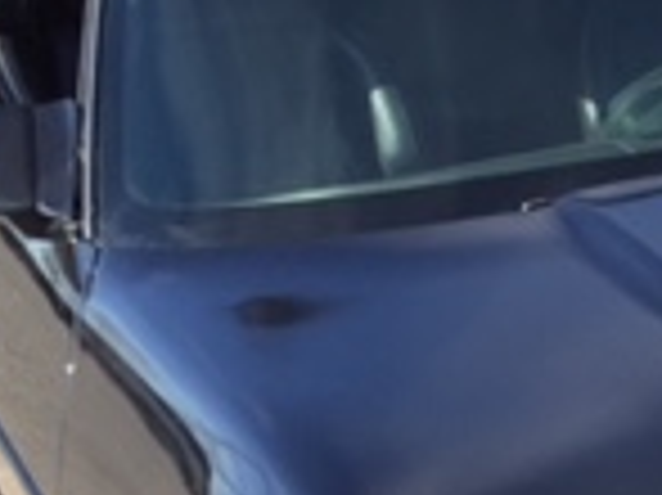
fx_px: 2408
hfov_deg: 14.5
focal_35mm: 126
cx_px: 1013
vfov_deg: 11.3
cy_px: 738
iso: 32
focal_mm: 4.15
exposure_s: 1/608
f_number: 2.2
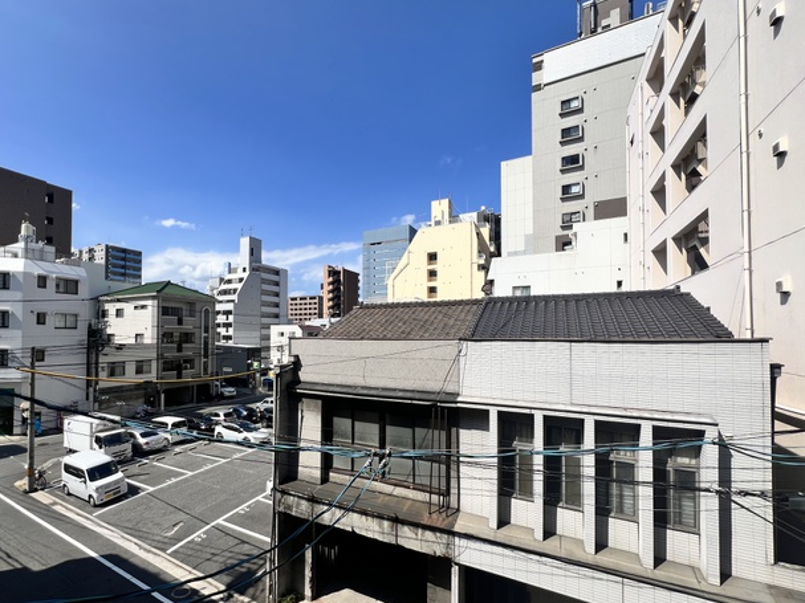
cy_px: 328
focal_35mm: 15
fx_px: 349
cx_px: 343
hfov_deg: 97.5
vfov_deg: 81.5
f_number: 1.8
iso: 32
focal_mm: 1.57
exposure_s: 1/2370
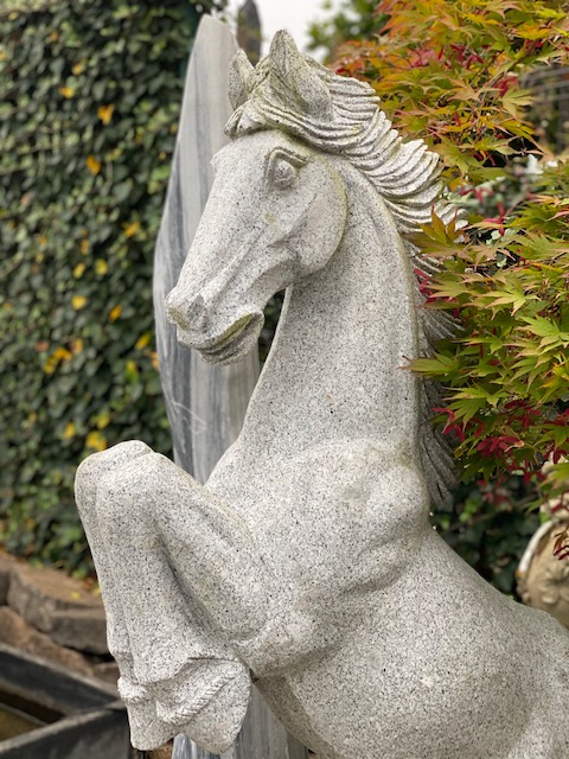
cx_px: 284
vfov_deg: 36.8
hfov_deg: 28.0
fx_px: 1140
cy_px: 380
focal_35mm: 52
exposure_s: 1/122
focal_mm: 6
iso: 64
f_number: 2
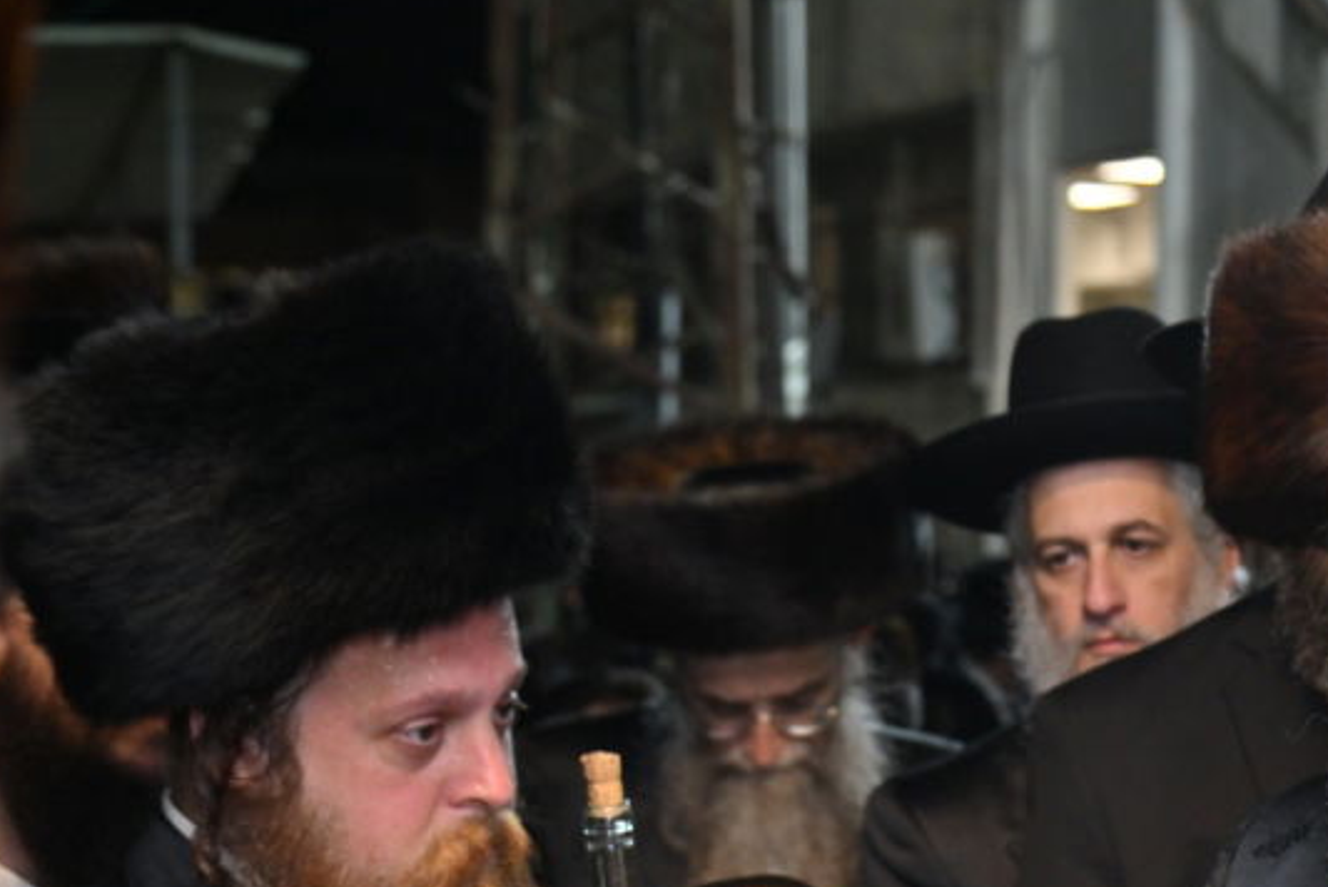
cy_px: 699
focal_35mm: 96
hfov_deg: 20.7
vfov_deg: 14.2
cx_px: 1246
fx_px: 3543
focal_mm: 50
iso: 640
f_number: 4
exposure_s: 1/250
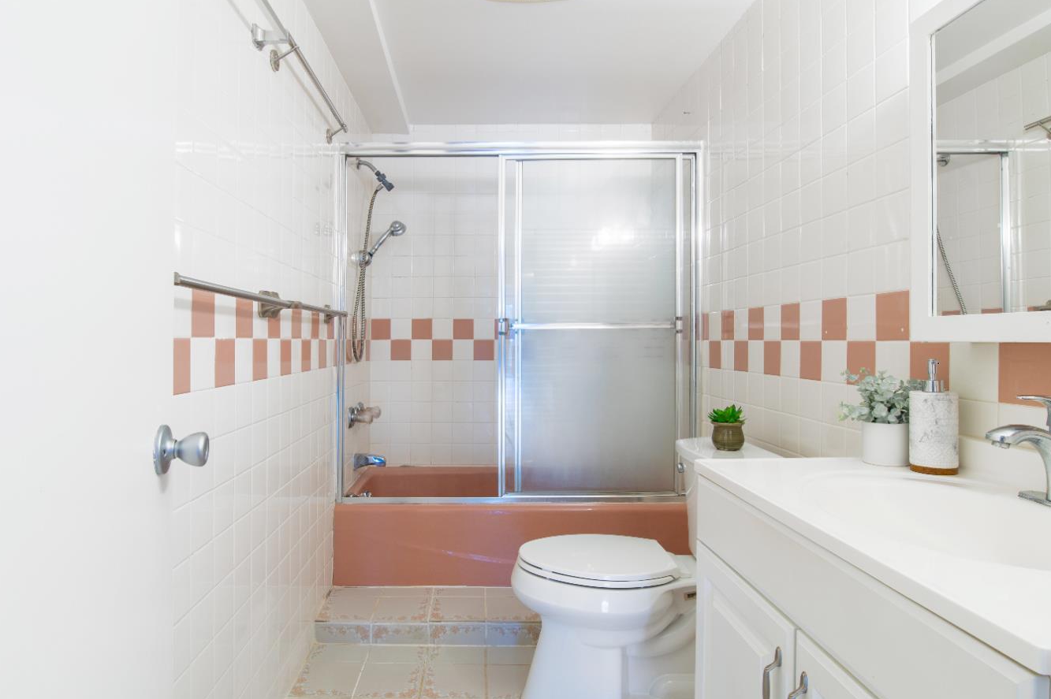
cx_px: 535
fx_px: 525
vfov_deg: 67.1
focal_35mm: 18
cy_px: 389
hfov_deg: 90.0
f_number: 10
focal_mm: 16
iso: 100
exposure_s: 2
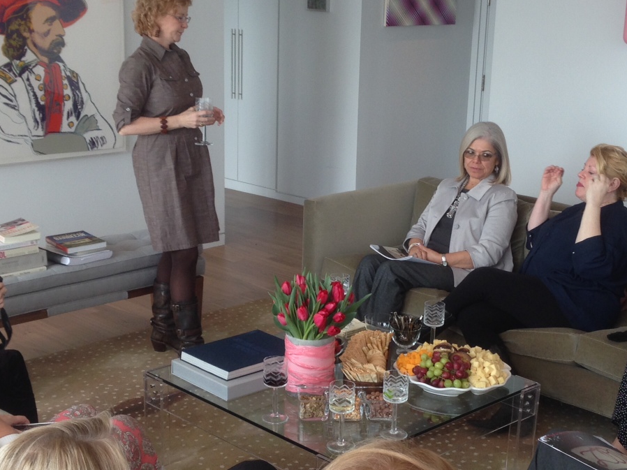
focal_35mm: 60
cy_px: 277
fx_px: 1086
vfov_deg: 24.4
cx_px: 323
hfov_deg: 32.2
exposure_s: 1/60
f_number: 2.4
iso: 50
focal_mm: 4.12
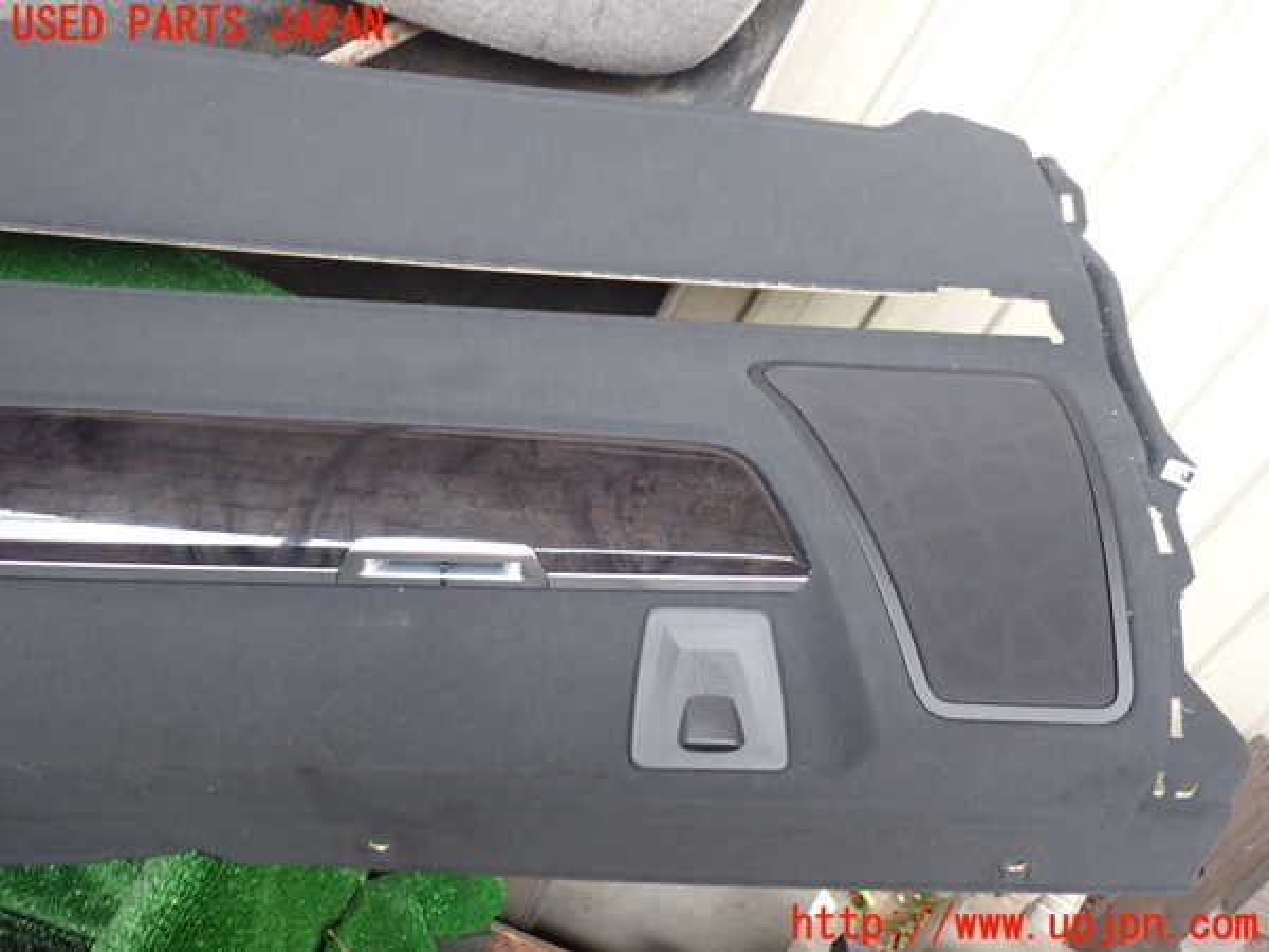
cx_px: 634
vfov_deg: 46.8
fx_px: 1100
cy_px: 476
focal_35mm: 30
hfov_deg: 60.0
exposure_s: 1/40
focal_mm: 5.4
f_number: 2.3
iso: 200
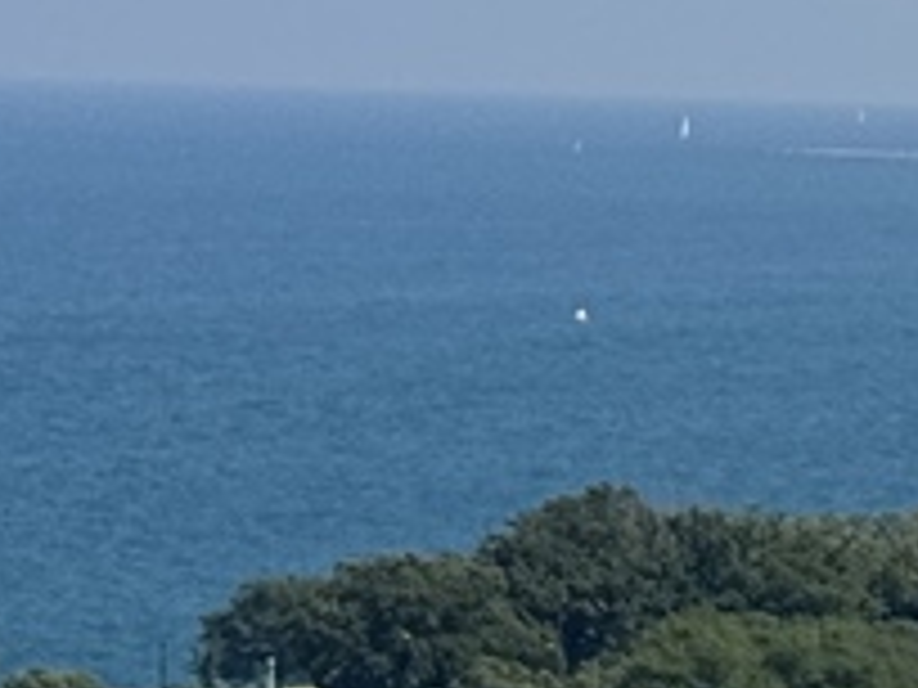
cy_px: -558
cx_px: 1800
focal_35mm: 338
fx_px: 8964
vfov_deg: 4.4
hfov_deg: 5.7
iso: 64
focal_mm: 6.76
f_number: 1.78
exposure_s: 1/5848
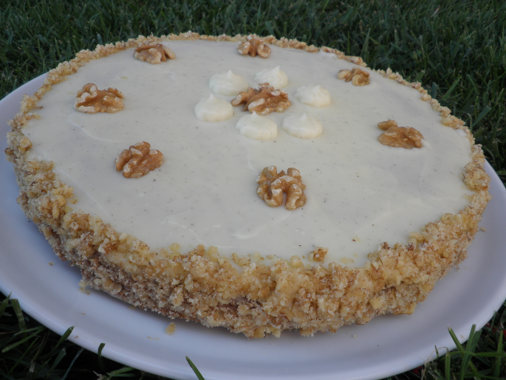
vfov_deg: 39.7
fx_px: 526
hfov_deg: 51.4
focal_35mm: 36
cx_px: 253
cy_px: 190
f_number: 3.5
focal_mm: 6.3
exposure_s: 1/125
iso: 64
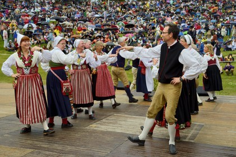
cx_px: 118
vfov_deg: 27.0
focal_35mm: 50
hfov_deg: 39.6
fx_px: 328
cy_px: 78
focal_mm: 50
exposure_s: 1/200
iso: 800
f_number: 5
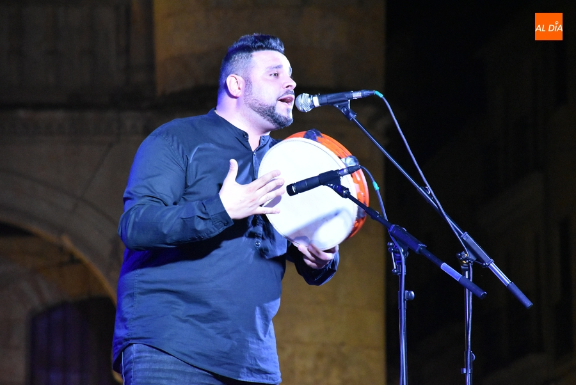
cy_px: 192
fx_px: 3363
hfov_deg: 9.8
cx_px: 288
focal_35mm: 210
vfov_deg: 6.6
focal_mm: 140
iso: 8000
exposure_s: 1/125
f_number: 5.6
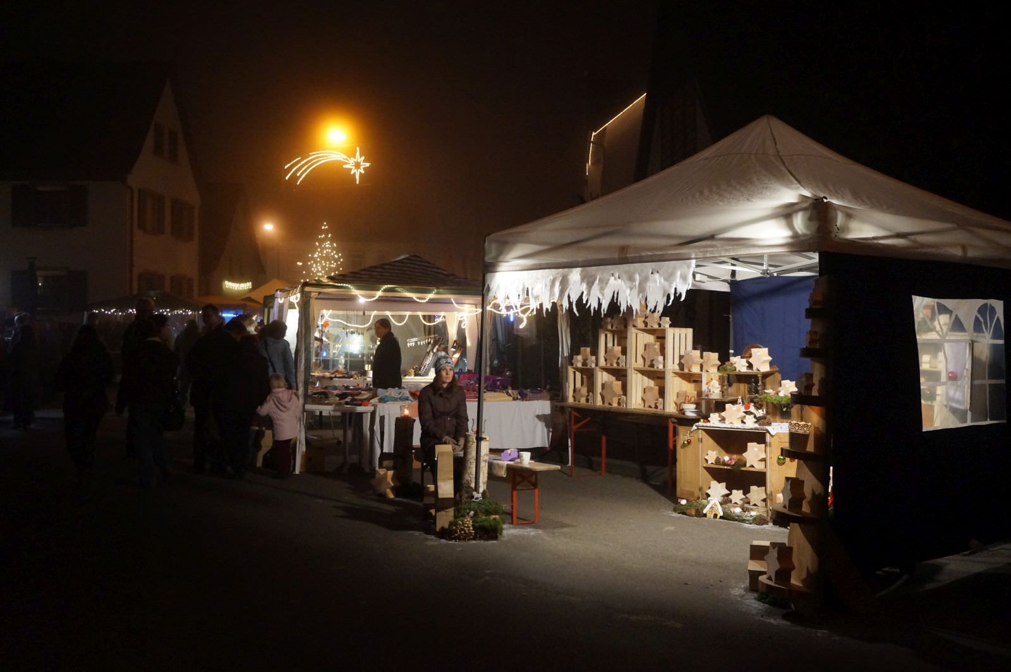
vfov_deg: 34.1
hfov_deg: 49.6
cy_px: 336
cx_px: 506
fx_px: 1094
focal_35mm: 39
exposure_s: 1/50
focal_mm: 26
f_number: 4.5
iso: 3200
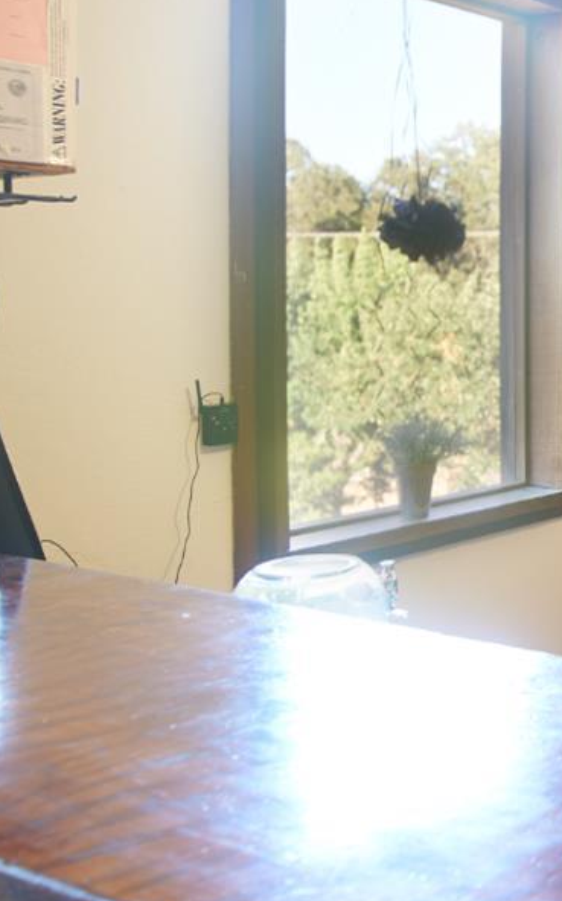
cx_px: 917
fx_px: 1079
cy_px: 338
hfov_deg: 22.1
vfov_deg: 44.9
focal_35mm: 44
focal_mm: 17
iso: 400
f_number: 4
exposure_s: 1/4
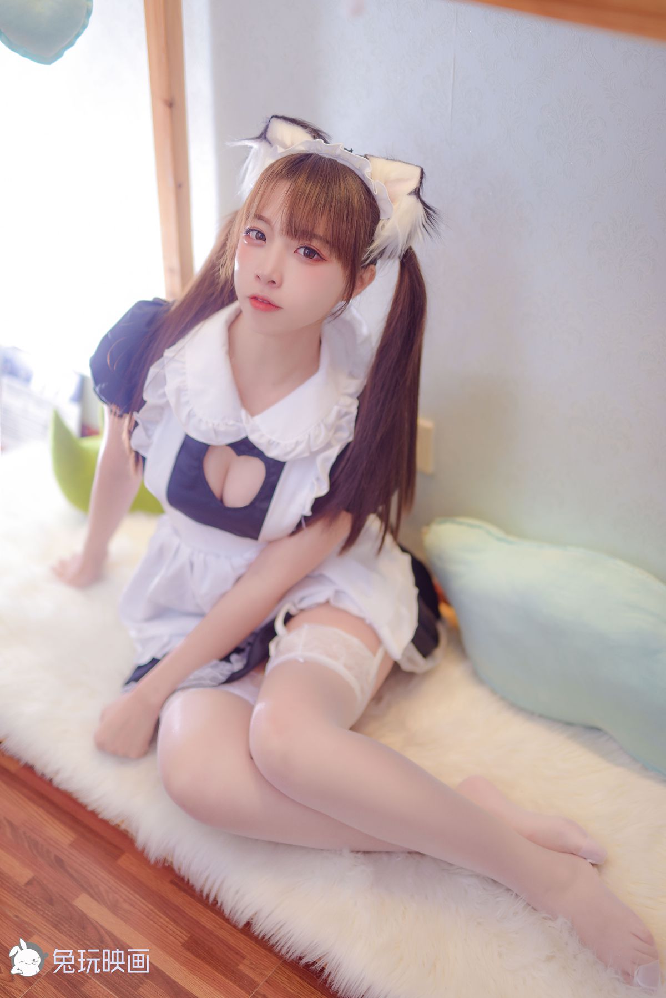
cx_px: 333
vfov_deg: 39.6
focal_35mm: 50
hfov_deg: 27.0
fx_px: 1386
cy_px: 499
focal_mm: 50
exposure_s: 1/250
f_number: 1.4
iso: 100
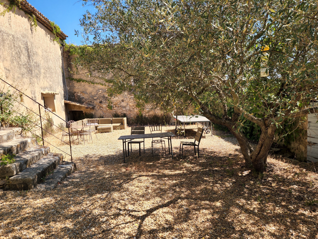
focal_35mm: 23
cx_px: 159
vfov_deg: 58.9
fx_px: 211
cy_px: 120
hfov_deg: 73.9
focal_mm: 5.4
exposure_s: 1/612
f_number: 1.8
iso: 20
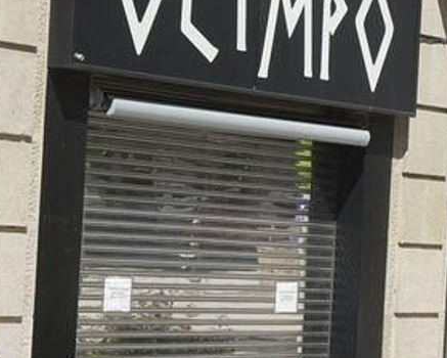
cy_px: 180
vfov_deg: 8.2
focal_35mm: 189
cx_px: 206
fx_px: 2501
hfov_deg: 10.2
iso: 200
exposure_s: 1/160
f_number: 13
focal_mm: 55
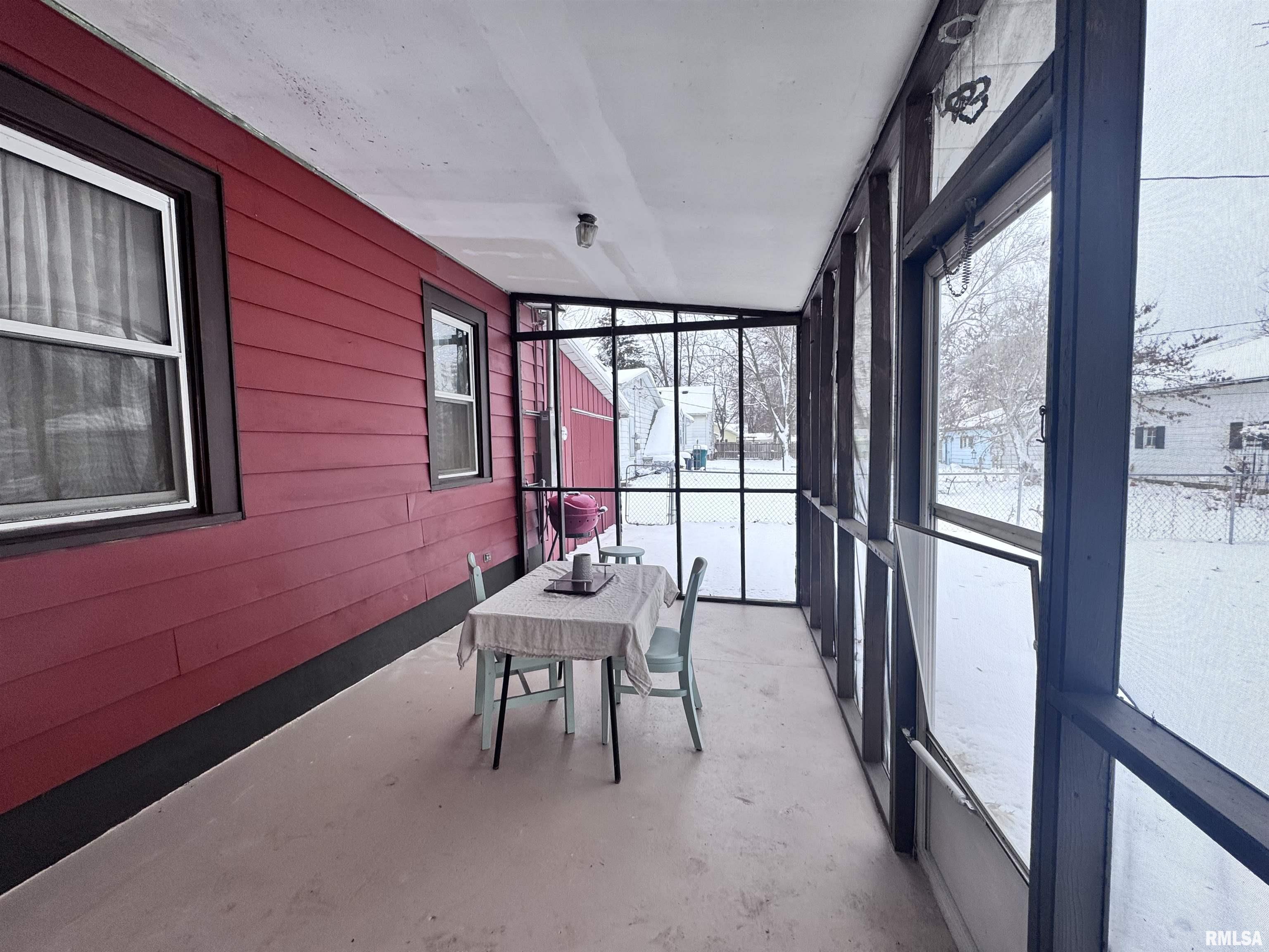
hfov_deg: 102.1
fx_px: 513
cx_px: 634
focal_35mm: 14
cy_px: 476
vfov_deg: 85.7
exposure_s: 1/296
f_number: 2.2
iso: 40
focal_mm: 2.22
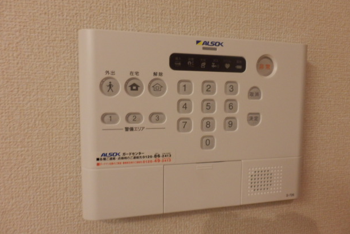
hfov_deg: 69.4
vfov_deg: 49.6
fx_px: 253
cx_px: 175
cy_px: 118
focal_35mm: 26
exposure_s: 1/30
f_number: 3
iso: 320
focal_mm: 4.2
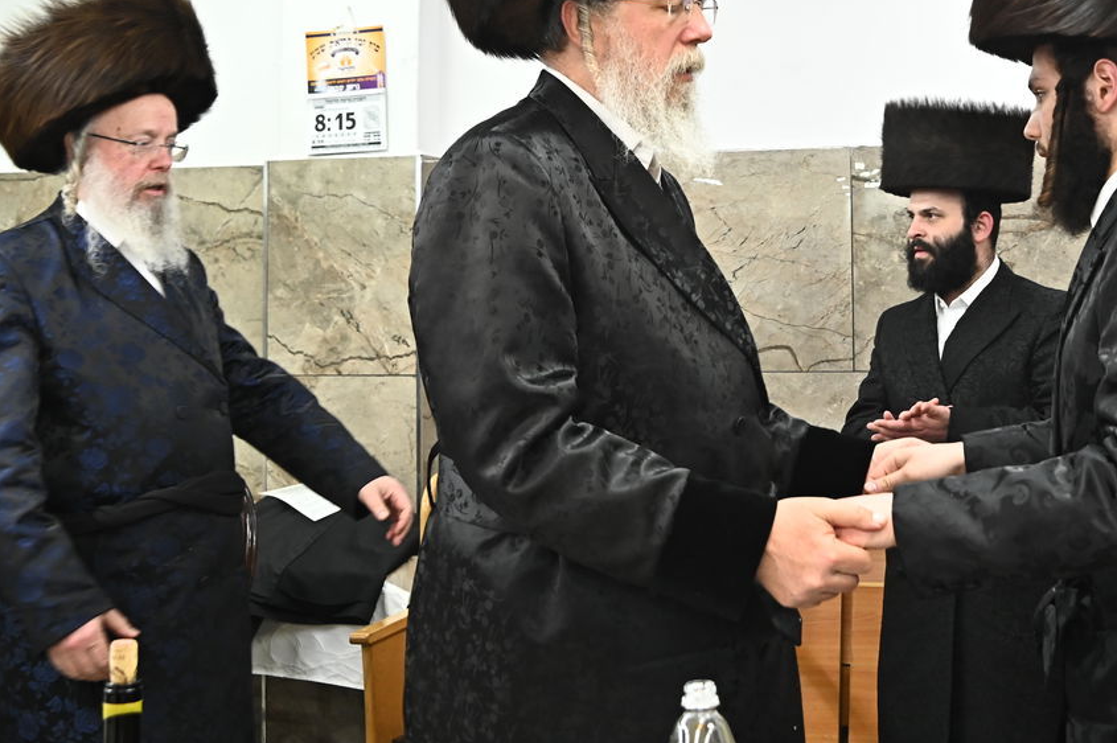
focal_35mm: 53
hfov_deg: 36.9
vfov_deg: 25.2
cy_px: 176
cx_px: 796
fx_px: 1643
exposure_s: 1/160
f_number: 5.6
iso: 2000
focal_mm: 32
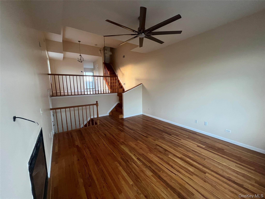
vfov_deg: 89.9
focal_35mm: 13
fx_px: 100
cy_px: 100
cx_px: 132
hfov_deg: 106.2
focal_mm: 1.57
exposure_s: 1/60
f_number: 1.8
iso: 400
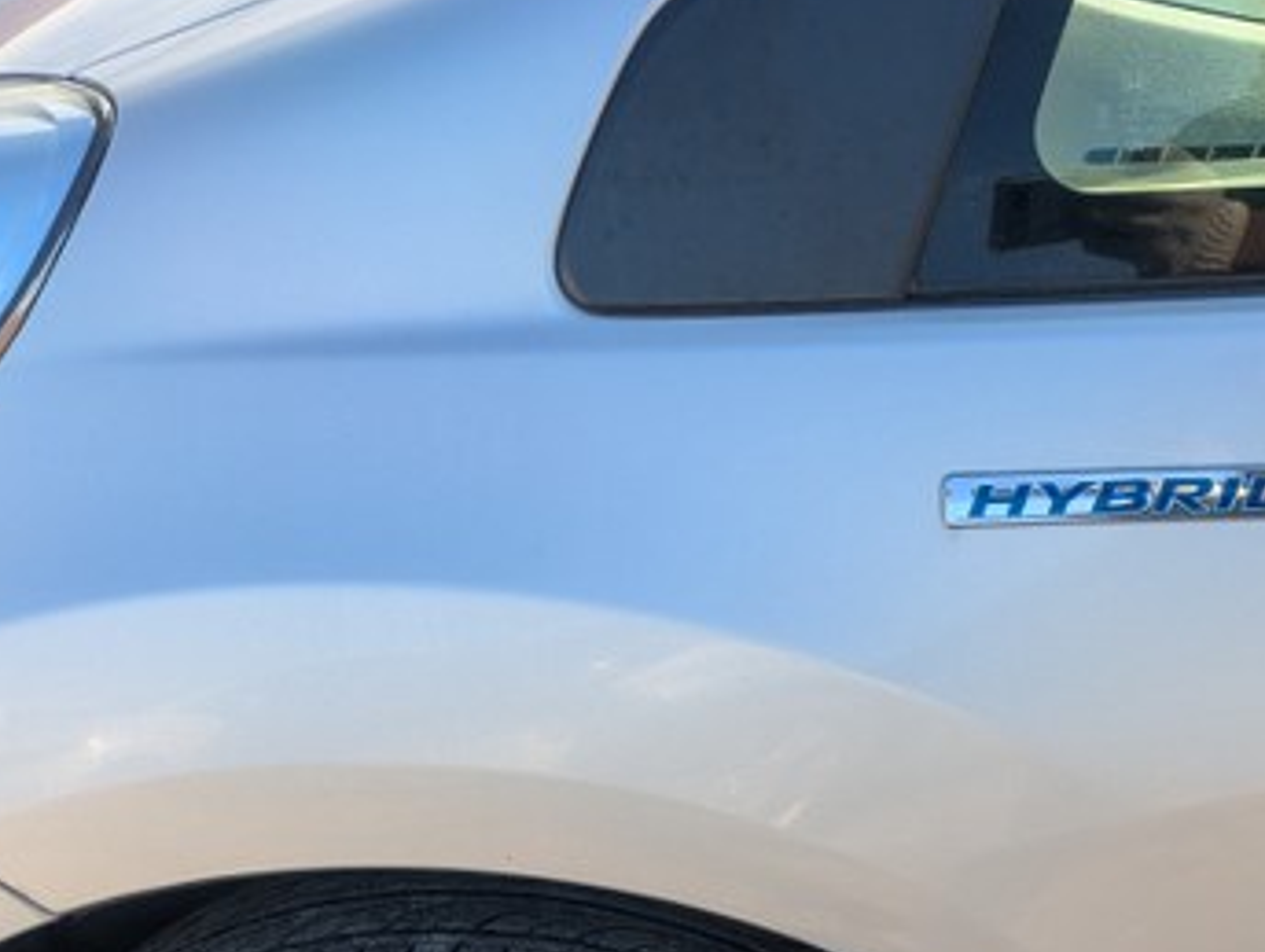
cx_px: 940
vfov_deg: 23.7
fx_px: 2123
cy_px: 1044
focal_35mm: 58
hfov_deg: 32.6
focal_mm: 5.43
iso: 49
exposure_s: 1/629
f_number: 1.89
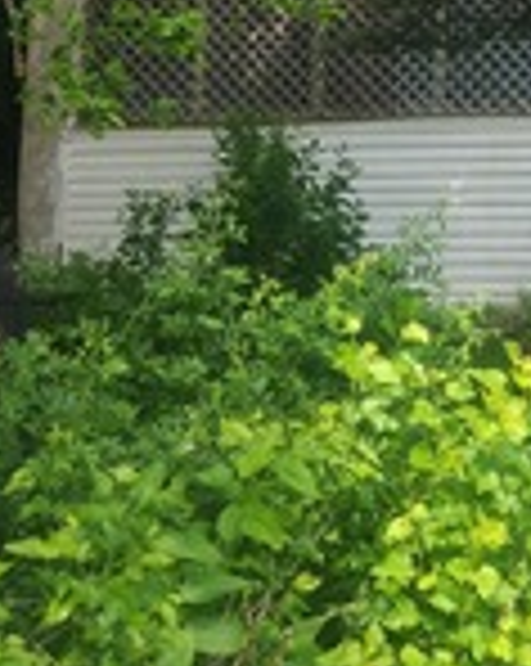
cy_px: 27
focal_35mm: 73
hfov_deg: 19.9
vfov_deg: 25.0
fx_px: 1437
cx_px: 598
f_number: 1.8
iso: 12
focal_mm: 6.4
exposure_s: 1/154
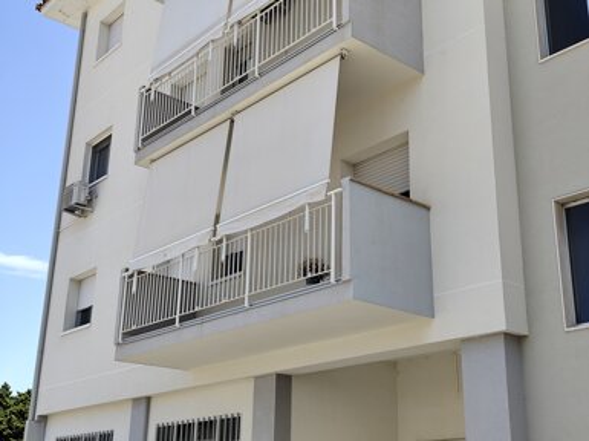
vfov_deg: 31.5
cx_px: 294
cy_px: 220
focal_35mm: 46
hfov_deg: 41.3
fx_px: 782
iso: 50
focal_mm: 6.14
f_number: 1.65
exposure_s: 1/429
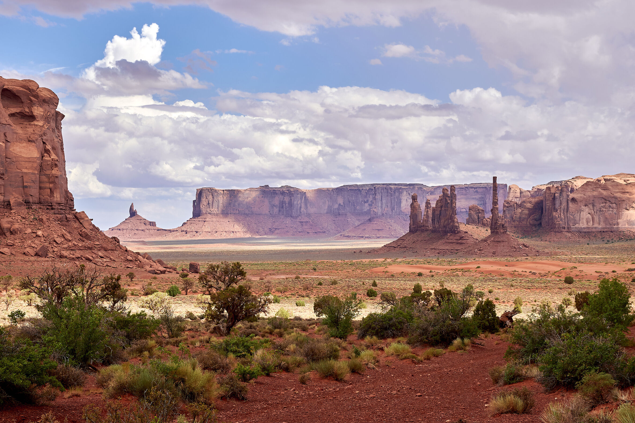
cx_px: 316
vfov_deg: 20.6
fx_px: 1164
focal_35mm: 66
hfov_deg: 30.5
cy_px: 213
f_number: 4
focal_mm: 23.95
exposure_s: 1/500
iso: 100
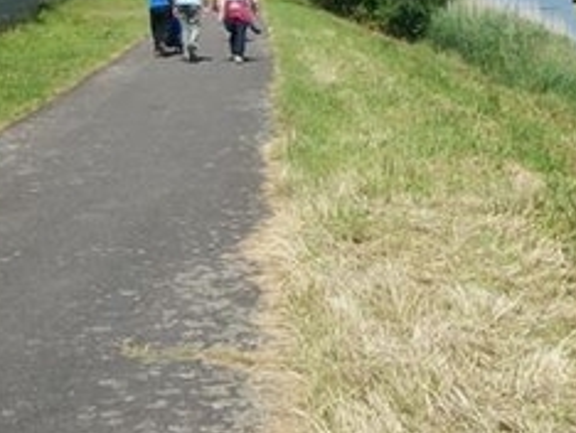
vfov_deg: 17.4
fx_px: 1366
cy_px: -37
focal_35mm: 82
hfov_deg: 23.4
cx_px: 480
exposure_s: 1/160
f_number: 8.8
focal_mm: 5.7
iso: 80
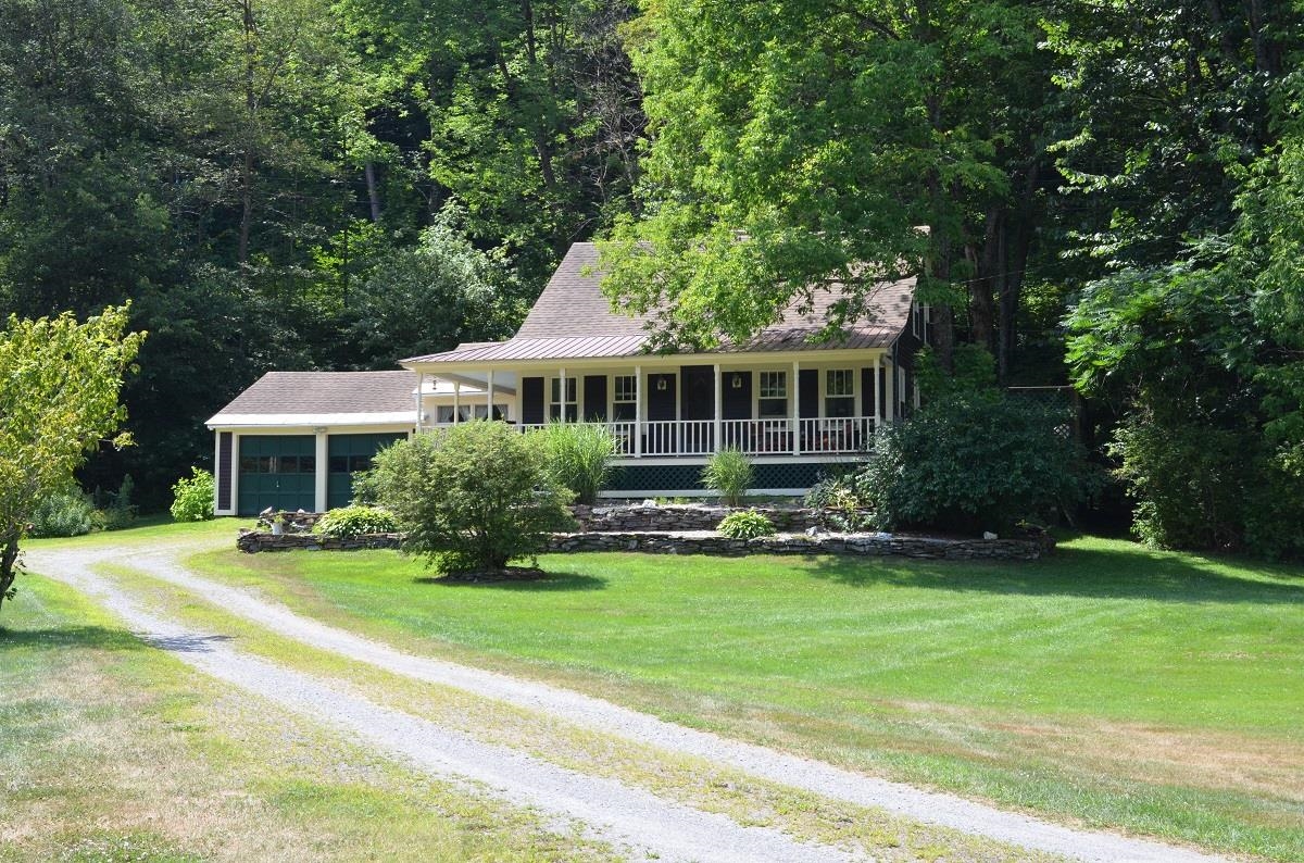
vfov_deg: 27.9
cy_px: 432
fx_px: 1735
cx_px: 652
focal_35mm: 48
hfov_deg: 41.2
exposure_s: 1/500
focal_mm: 32
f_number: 11
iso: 1000
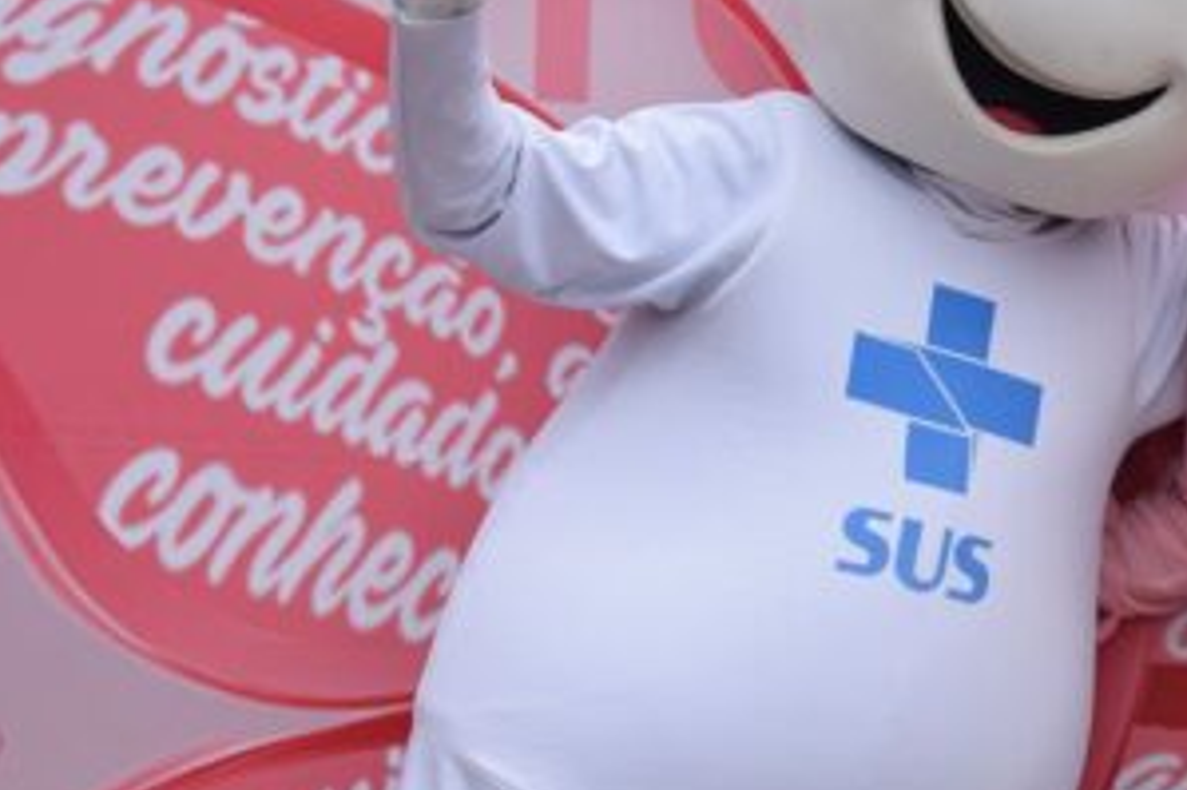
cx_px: 1338
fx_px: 2578
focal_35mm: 78
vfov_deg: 17.4
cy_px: 466
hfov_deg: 24.1
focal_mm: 21
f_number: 9
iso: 200
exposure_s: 1/320
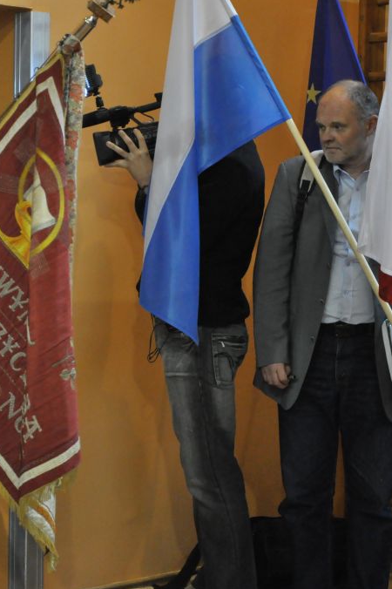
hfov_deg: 12.4
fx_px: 1782
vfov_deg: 18.8
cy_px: 294
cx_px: 16
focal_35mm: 109
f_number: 4.8
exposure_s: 1/200
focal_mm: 48
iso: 2000
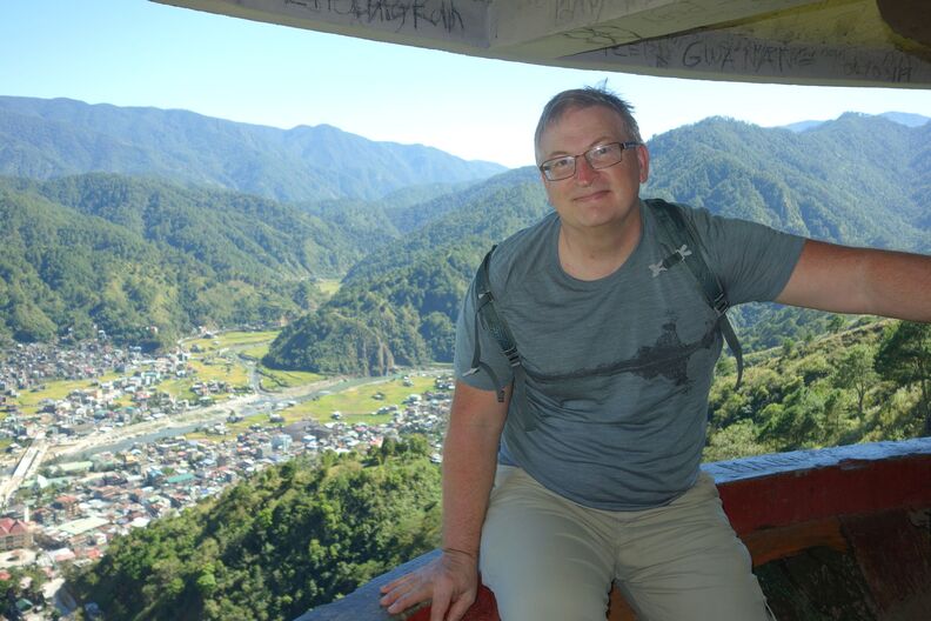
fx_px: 853
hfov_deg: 57.2
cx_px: 466
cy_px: 310
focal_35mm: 33
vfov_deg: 40.0
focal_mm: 12.32
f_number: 4
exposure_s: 1/320
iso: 125
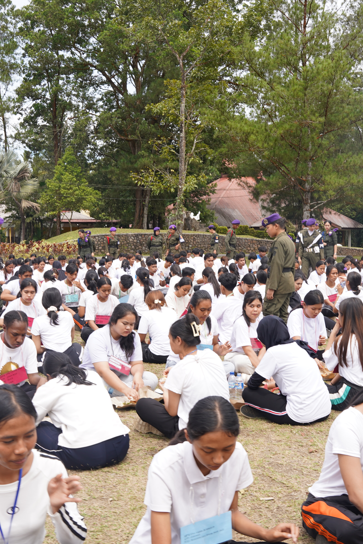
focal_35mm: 43
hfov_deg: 31.1
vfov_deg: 45.4
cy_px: 271
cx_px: 227
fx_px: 650
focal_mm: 28
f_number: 9
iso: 200
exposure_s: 1/160
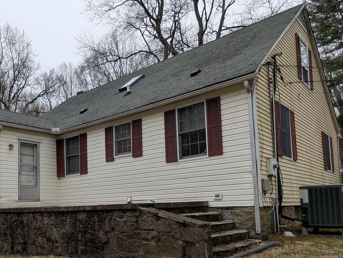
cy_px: 188
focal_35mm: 32
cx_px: 104
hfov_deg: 55.1
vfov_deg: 43.1
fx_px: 318
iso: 49
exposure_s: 1/257
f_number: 2.2
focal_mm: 2.35
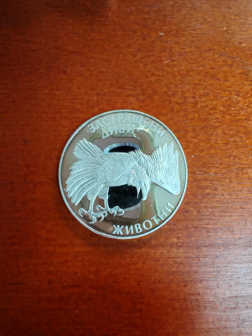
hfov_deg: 53.1
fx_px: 252
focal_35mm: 26
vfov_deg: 67.3
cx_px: 126
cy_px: 168
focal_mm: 1.96
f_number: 2.2
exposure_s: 1/33
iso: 160
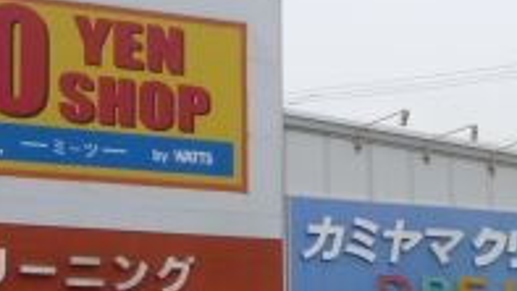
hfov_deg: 18.3
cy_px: 191
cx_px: 331
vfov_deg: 10.4
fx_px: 1605
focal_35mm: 117
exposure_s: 1/100
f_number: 3.5
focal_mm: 5.9
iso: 80
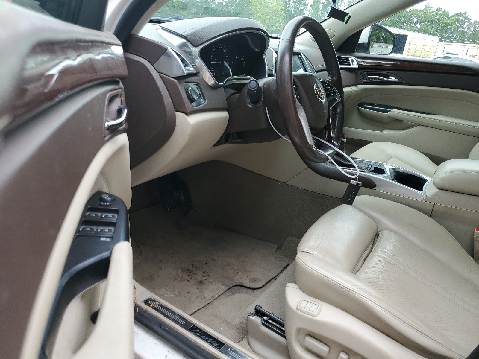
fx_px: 360
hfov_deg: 67.3
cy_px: 180
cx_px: 240
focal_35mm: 26
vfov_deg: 53.1
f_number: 1.5
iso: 50
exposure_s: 1/192
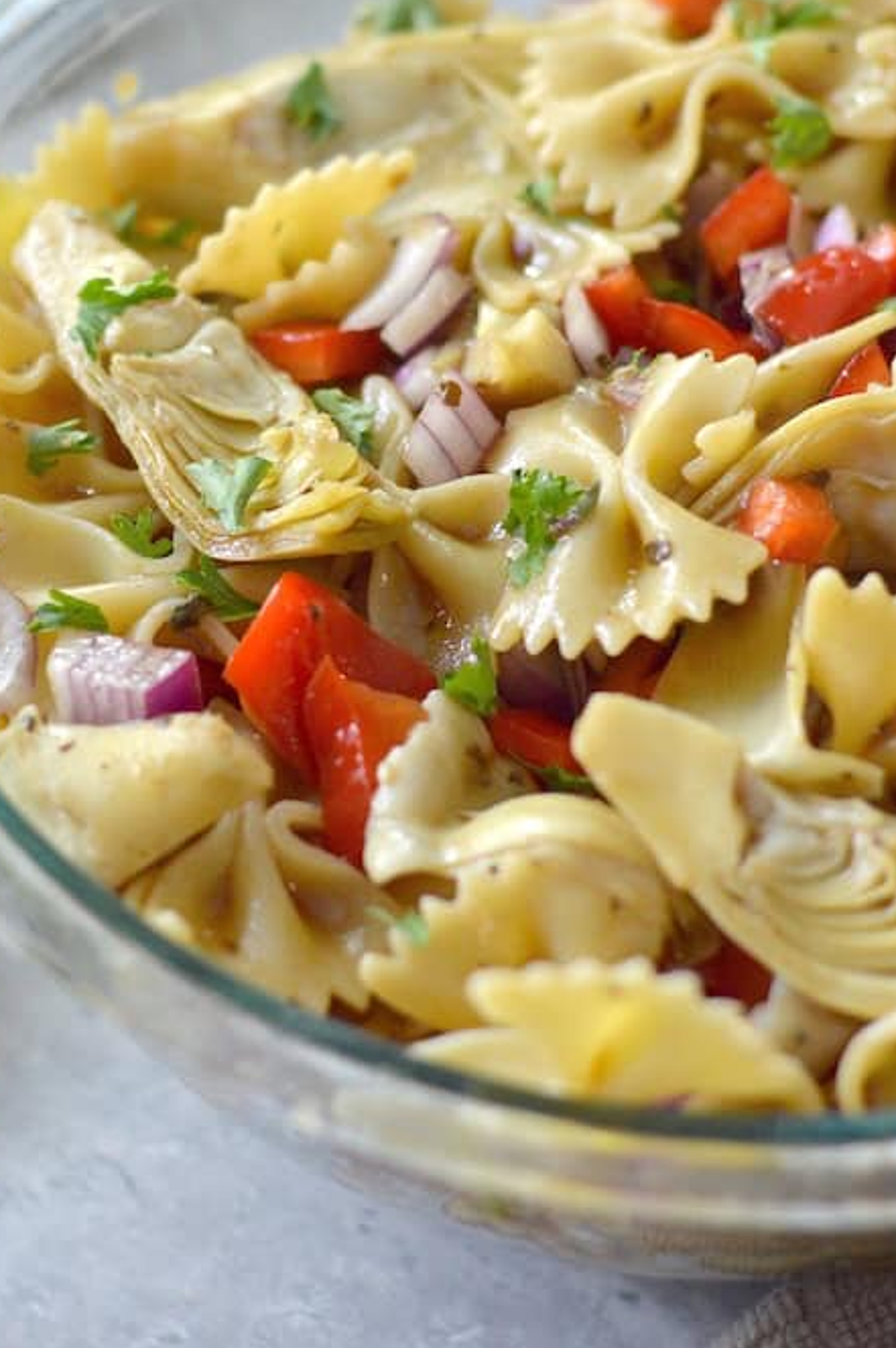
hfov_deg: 13.4
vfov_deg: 20.0
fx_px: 3814
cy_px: 482
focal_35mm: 102
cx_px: 323
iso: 1600
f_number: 2.5
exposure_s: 1/500
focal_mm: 50
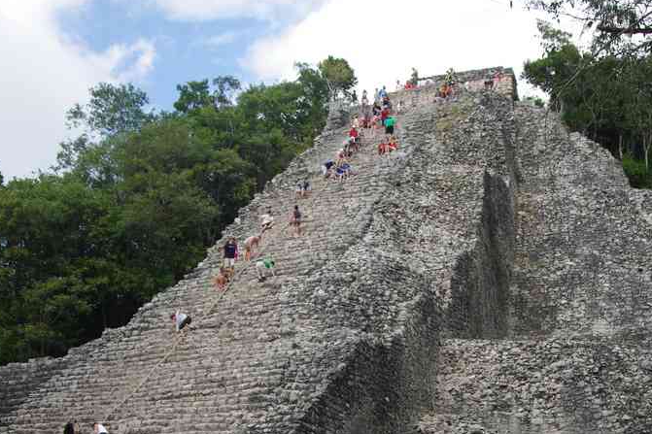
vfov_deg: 21.1
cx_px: 377
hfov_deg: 31.4
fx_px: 1159
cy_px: 312
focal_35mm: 64
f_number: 9
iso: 200
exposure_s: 1/60
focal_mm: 29.4
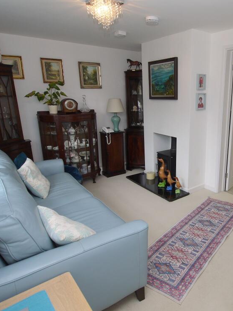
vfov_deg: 69.4
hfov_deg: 52.5
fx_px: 224
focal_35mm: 25
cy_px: 156
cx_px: 174
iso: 100
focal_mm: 9
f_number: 4
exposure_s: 1/60
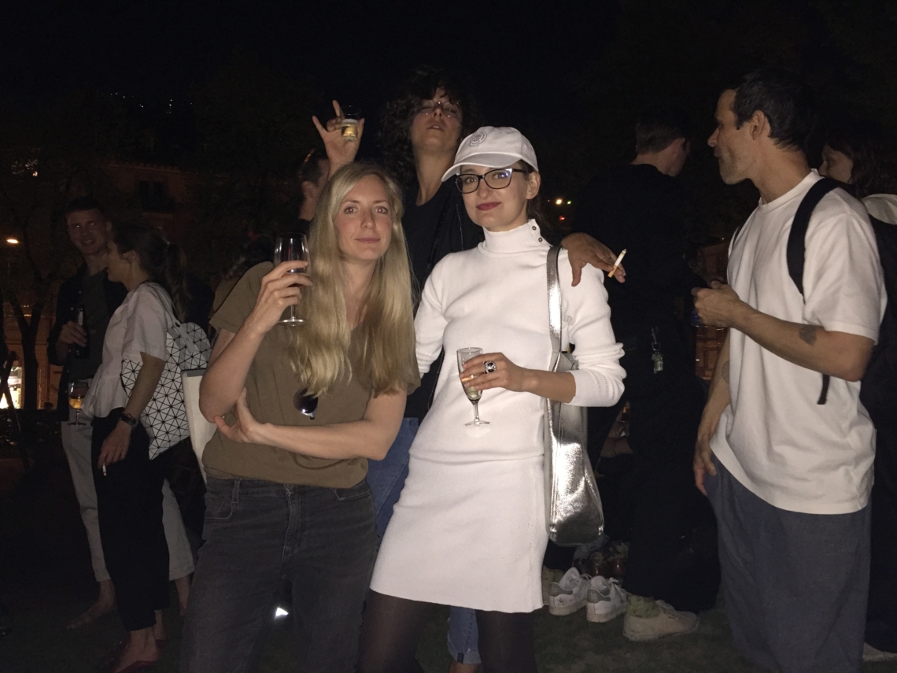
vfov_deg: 48.2
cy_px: 336
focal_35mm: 29
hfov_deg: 61.7
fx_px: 751
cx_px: 448
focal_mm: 4.15
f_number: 2.2
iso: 250
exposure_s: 1/17
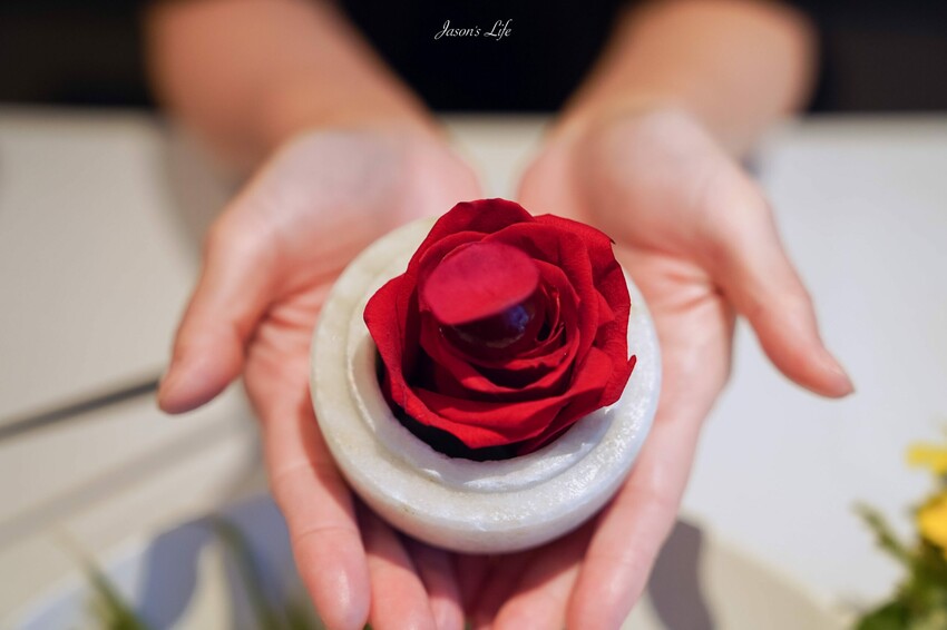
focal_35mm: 55
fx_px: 1446
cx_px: 474
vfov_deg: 24.6
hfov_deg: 36.3
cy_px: 315
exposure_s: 1/60
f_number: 2.8
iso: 800
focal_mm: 55
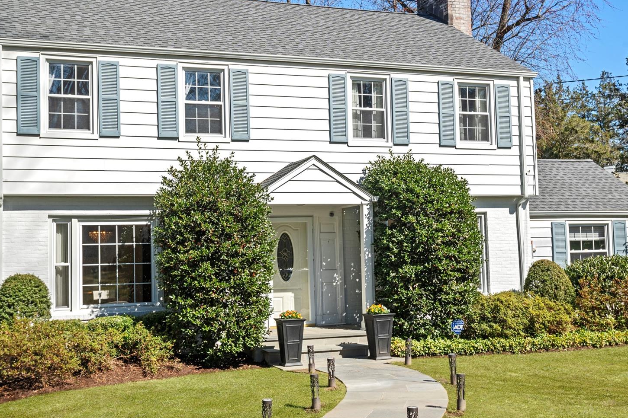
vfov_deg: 28.1
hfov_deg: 41.1
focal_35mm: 48
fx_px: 837
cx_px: 294
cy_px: 217
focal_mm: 34
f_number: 7.1
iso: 320
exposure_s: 1/125
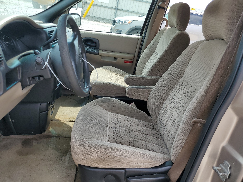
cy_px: 91
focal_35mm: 26
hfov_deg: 67.3
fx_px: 183
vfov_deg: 53.1
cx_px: 122
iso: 50
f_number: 1.5
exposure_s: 1/833
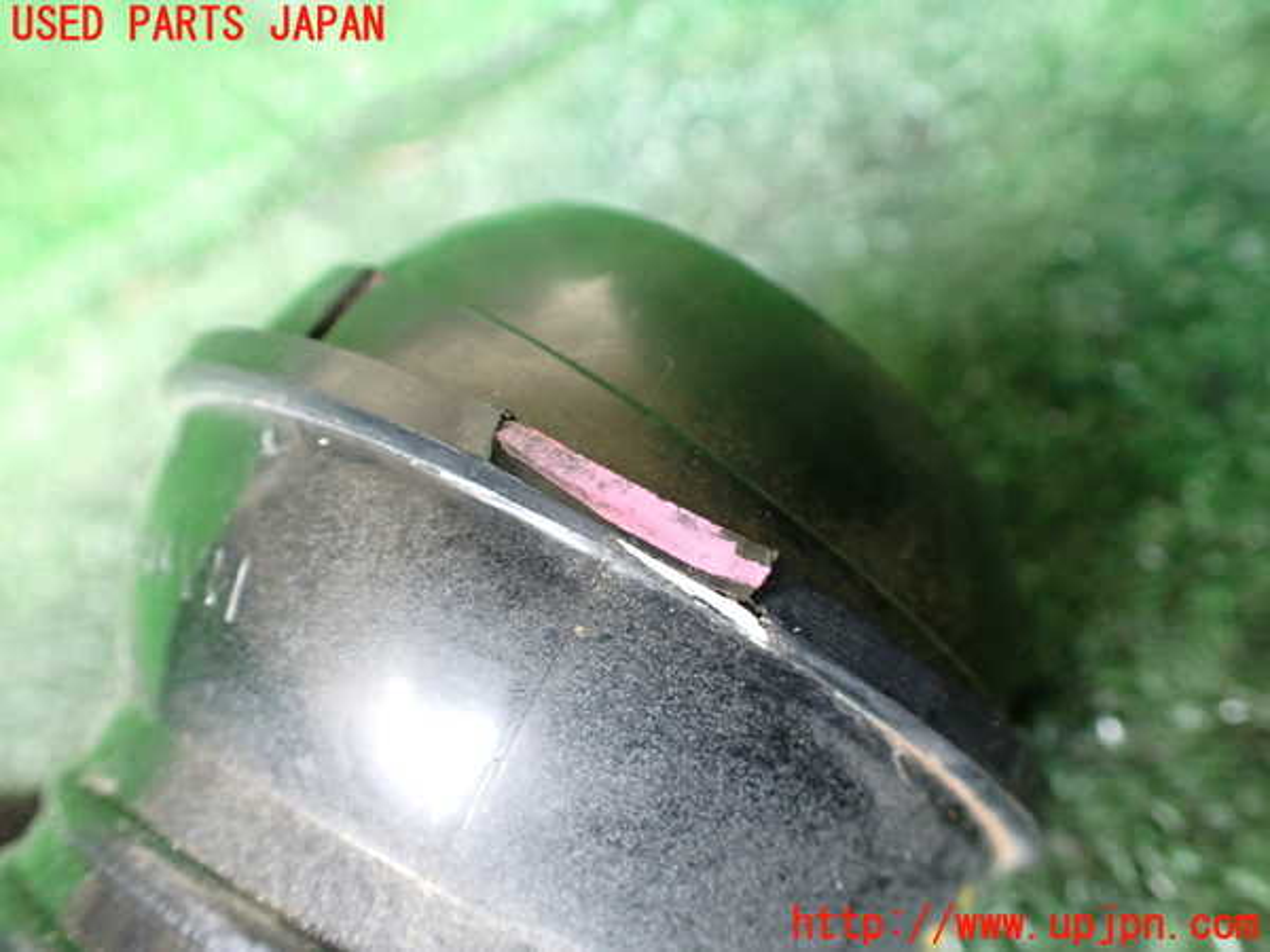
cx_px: 635
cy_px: 476
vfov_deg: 46.8
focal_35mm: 30
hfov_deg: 60.0
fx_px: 1101
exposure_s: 1/40
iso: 800
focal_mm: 5.4
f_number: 2.3
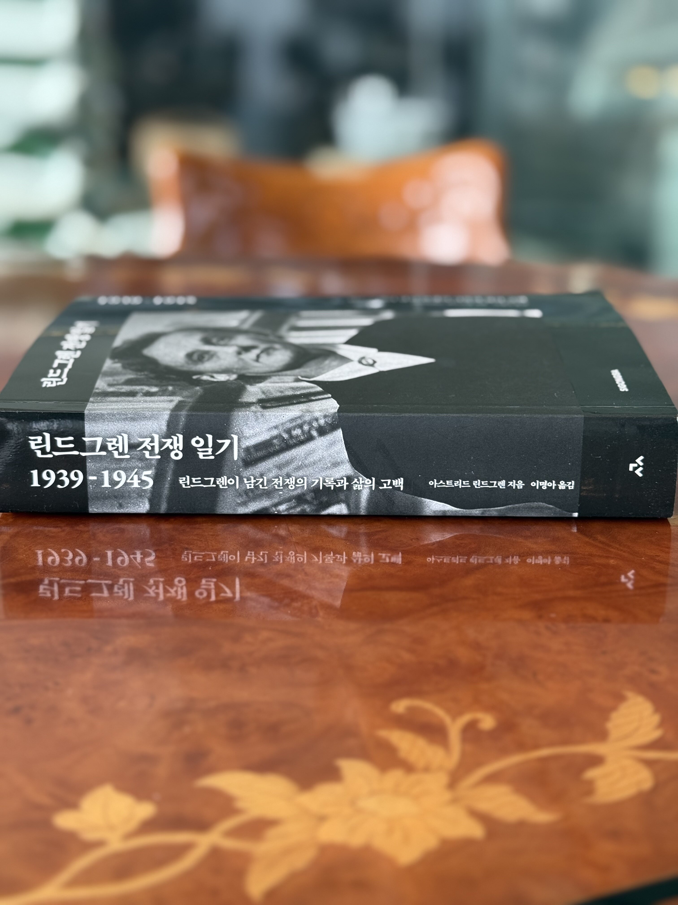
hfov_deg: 30.3
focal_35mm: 48
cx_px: 339
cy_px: 452
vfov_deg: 39.7
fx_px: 1254
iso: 100
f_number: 1.78
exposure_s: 1/120
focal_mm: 6.76
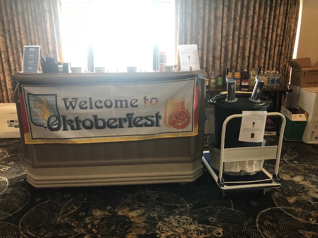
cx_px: 159
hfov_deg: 63.4
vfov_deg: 49.7
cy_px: 119
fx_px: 257
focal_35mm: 28
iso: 40
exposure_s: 1/30
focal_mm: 3.99
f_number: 1.8
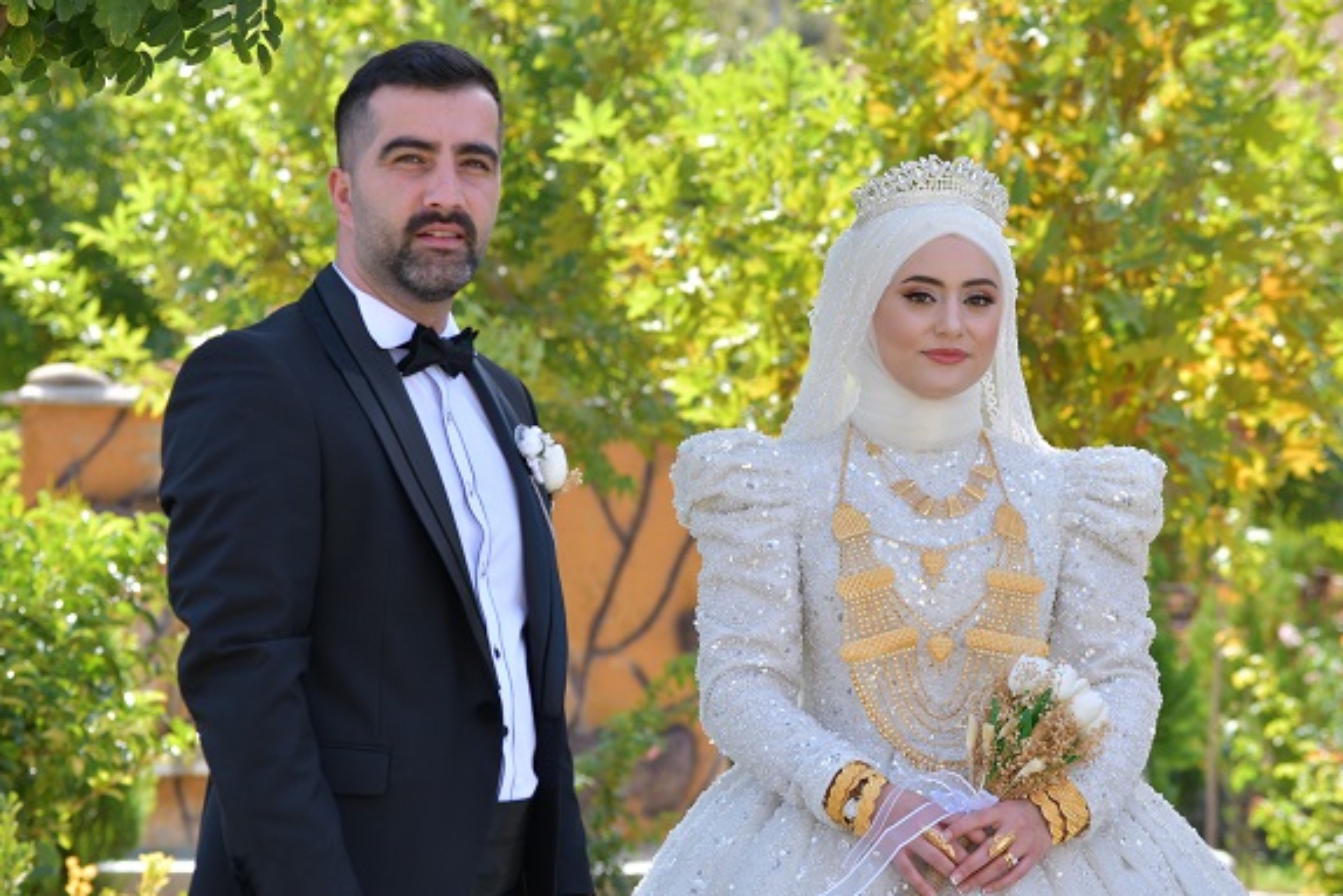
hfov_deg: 12.5
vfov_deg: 8.4
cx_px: 693
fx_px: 6119
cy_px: 456
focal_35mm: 164
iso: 200
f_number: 7.1
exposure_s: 1/250
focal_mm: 105
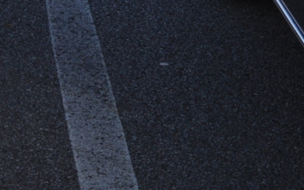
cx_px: -438
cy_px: -140
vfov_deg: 5.3
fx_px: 2047
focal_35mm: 247
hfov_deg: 7.8
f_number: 8
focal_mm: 30
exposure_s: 1/250
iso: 200
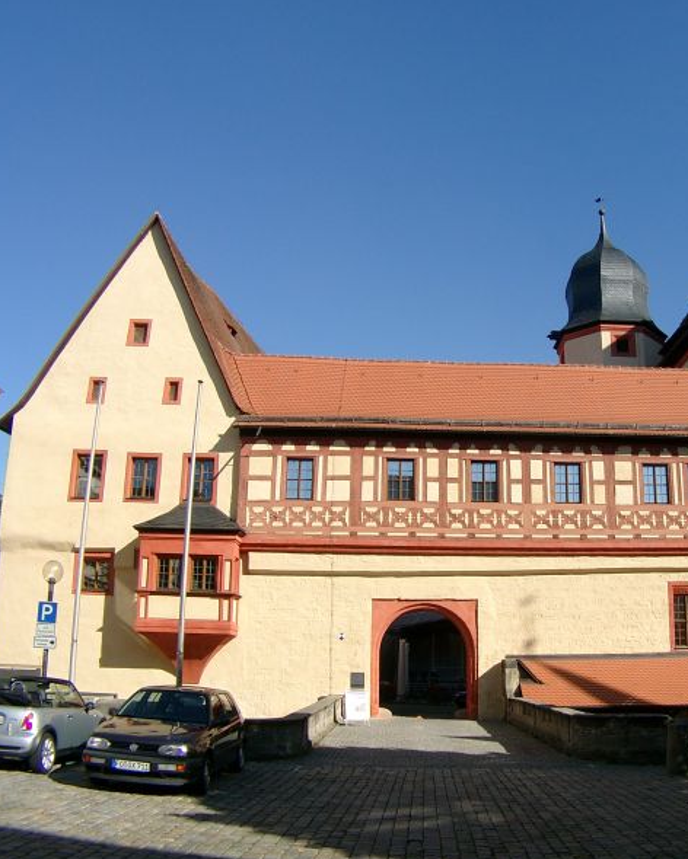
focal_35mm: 49
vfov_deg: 38.0
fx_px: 1247
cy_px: 430
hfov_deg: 30.4
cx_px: 499
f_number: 4
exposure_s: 1/714
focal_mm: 7.69
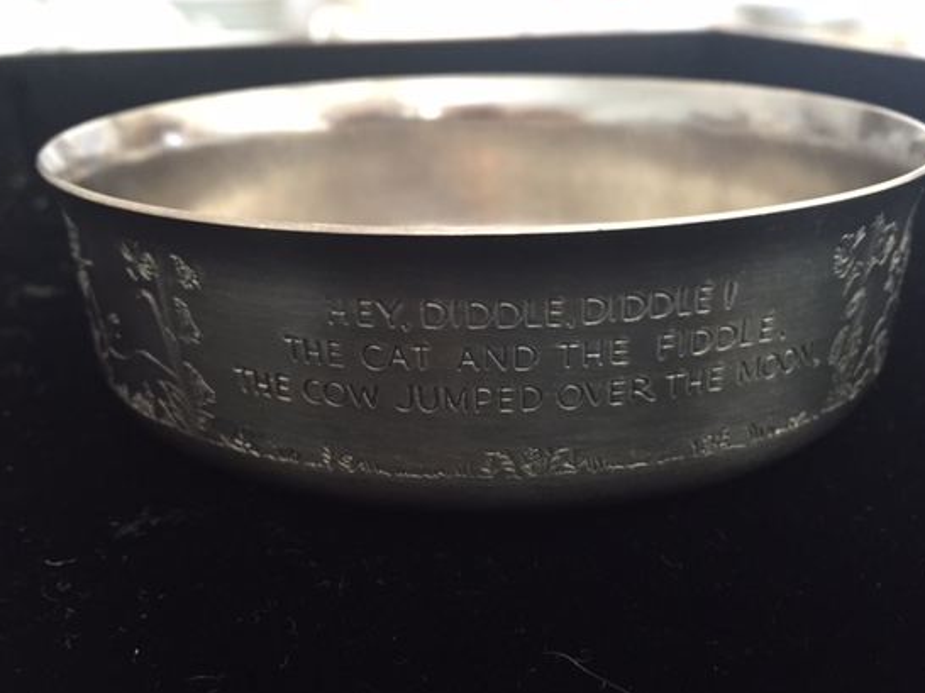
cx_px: 461
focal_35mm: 34
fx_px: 908
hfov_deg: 54.0
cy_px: 393
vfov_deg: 41.7
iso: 250
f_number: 2.2
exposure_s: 1/24
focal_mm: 4.15
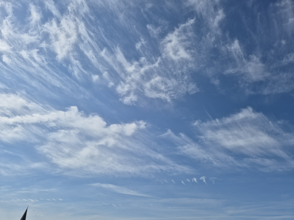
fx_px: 195
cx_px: 147
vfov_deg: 58.9
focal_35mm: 23
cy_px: 110
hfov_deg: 73.9
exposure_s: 1/4320
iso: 25
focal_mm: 5.4
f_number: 1.8
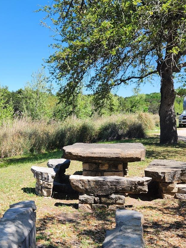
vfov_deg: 43.4
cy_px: 161
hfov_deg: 31.9
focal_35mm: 43
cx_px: 16
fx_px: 308
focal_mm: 5.4
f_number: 1.8
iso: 20
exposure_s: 1/820
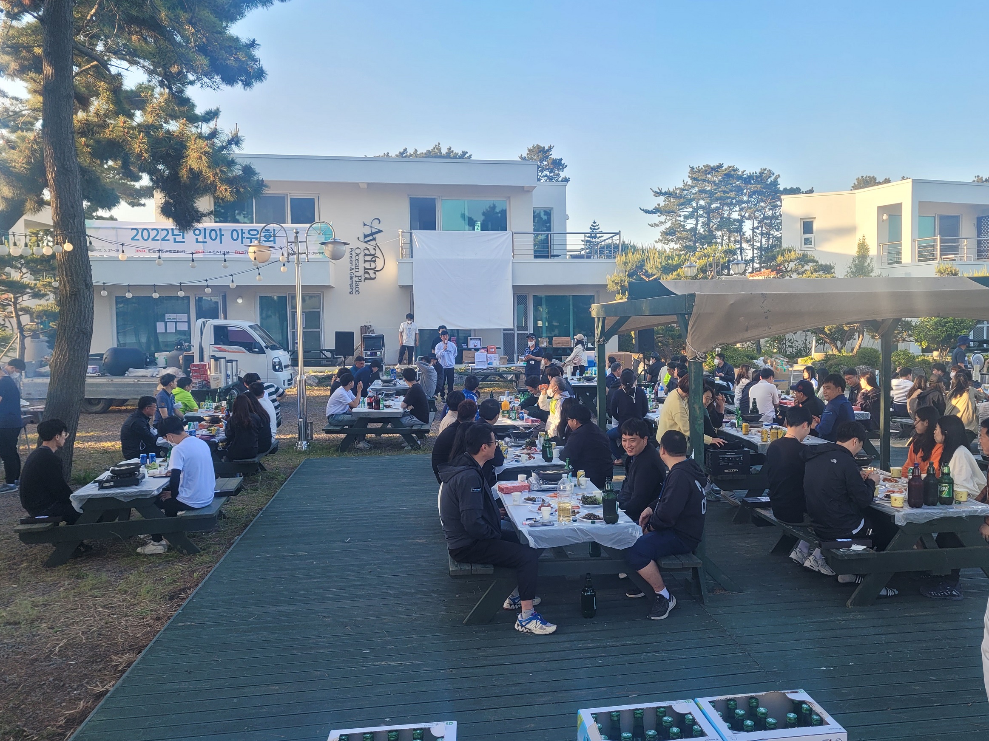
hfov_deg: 58.0
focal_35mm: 31
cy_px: 360
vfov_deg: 45.4
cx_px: 579
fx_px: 886
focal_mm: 5.4
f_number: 1.8
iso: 40
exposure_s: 1/338
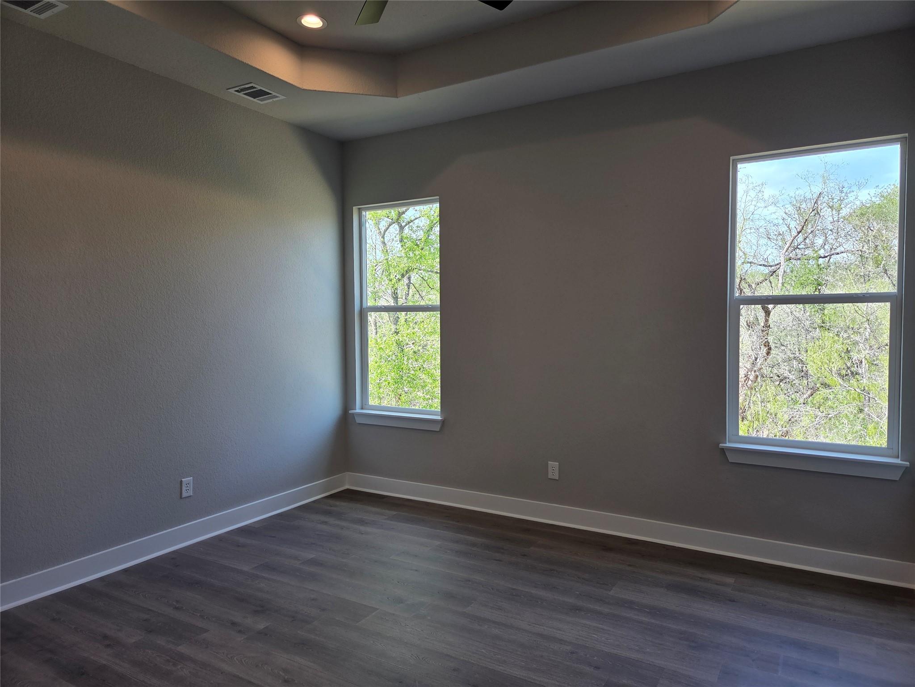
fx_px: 608
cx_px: 458
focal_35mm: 23
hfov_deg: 73.9
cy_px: 344
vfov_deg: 58.9
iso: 25
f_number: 1.8
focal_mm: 5.4
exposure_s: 1/120
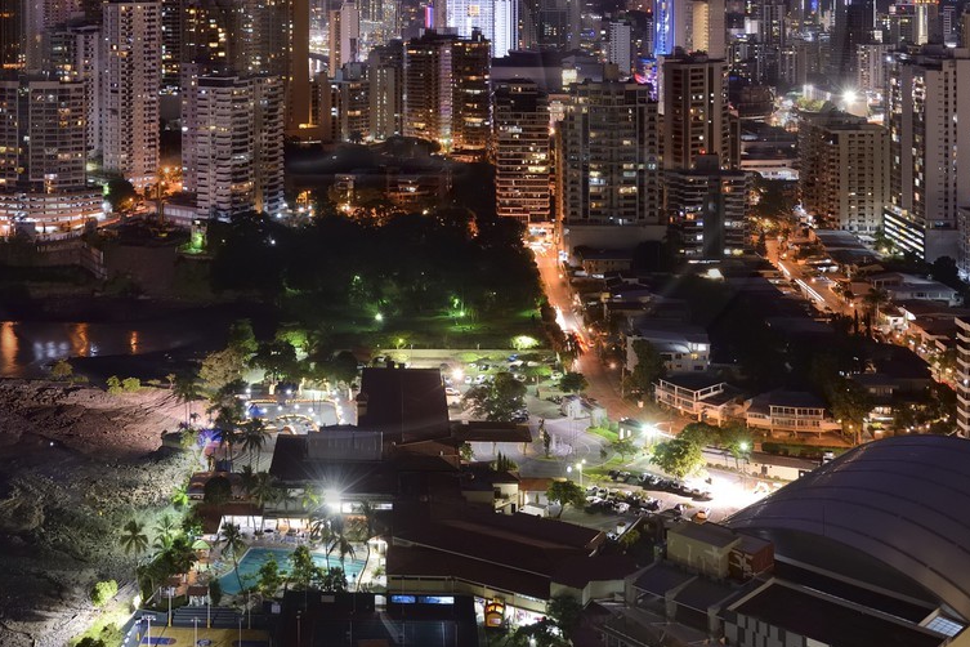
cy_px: -35
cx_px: 317
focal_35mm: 51
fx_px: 1374
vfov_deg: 24.9
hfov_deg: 38.4
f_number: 7.1
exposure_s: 4
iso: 400
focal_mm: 24
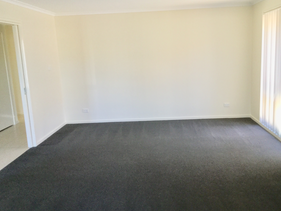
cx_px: 151
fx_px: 276
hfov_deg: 53.9
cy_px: 98
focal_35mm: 34
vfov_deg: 41.8
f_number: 2.4
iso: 40
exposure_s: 1/33
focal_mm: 3.3
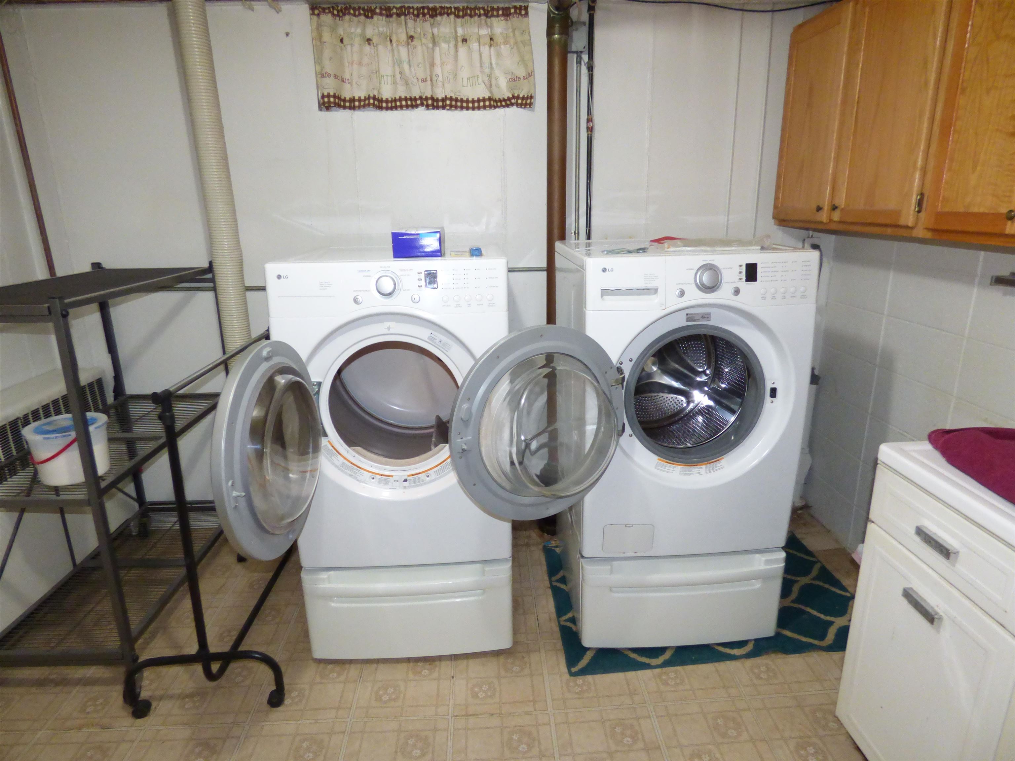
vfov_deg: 66.0
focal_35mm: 20
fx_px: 586
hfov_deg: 81.7
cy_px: 380
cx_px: 508
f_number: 2.8
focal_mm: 3.58
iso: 640
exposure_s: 1/60
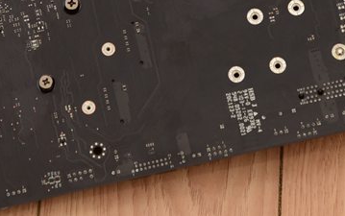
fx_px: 2945
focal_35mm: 313
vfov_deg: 4.2
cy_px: -141
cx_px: 128
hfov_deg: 6.7
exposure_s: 1/60
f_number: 5.6
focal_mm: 92
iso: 1600
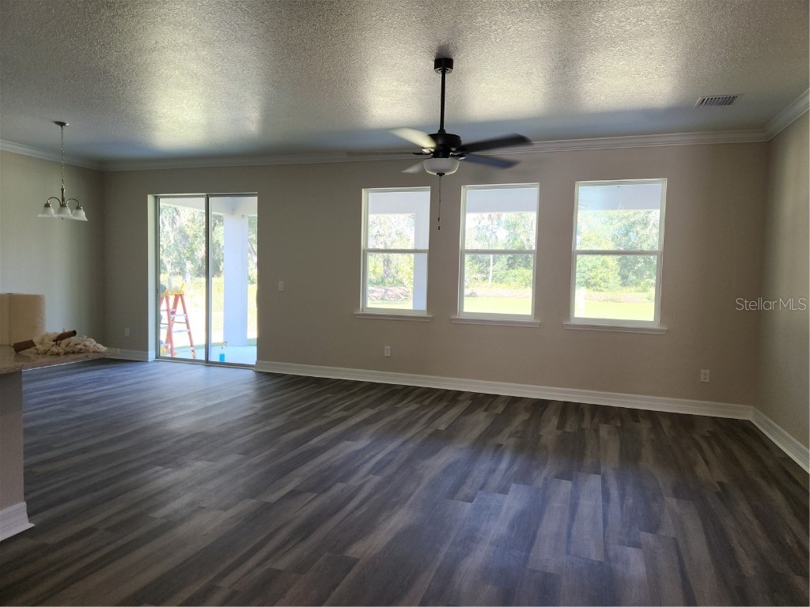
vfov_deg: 58.9
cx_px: 405
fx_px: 538
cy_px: 304
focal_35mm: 23
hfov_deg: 73.9
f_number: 1.8
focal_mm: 5.4
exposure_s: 1/60
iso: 50
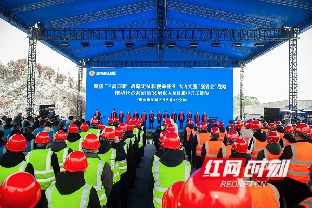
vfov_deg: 53.1
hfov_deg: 73.8
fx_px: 208
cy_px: 104
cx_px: 156
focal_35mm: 24
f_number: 4
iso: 500
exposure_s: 1/160
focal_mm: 24
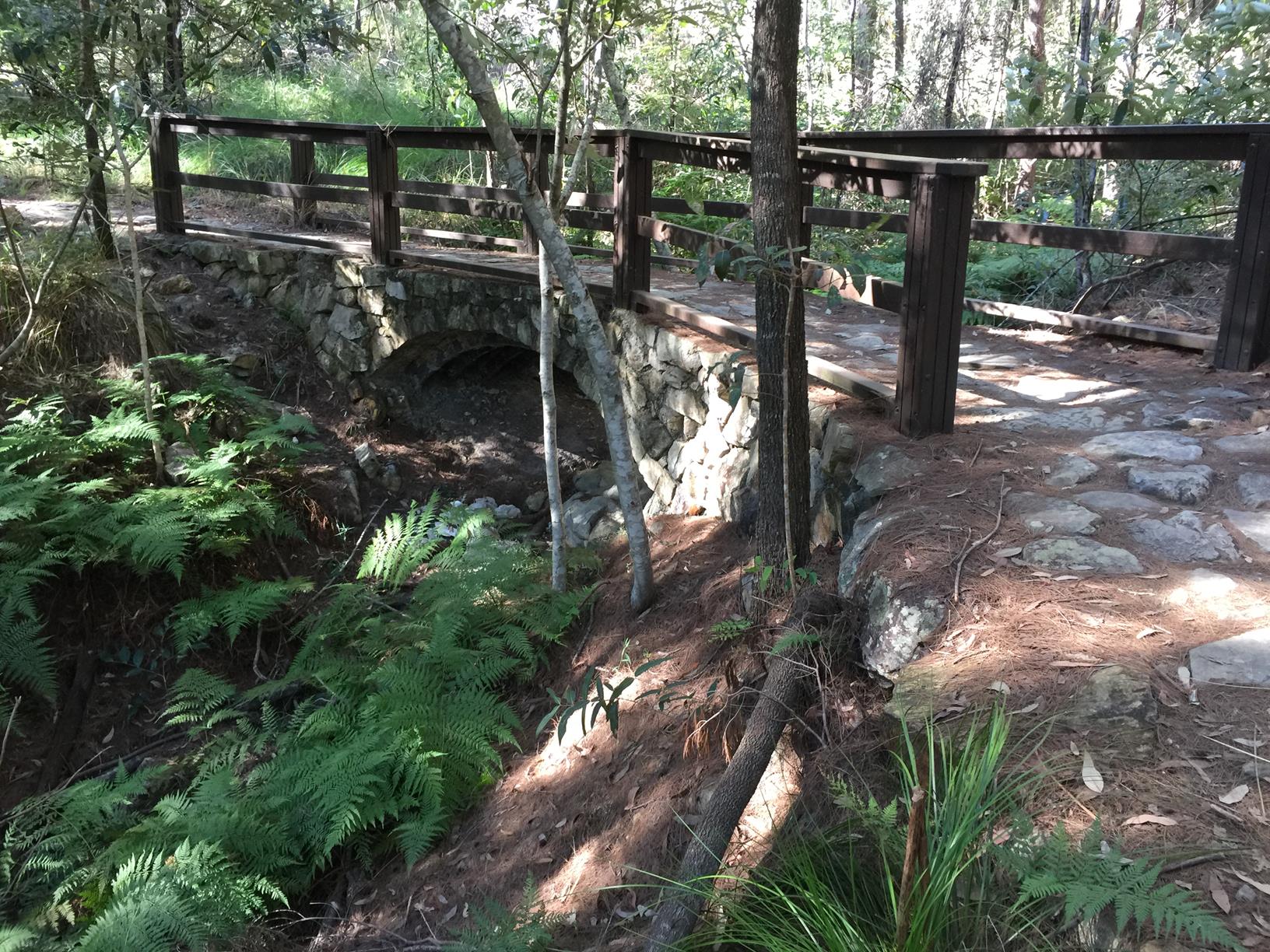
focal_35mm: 29
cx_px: 635
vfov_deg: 48.2
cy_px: 476
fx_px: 1064
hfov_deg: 61.7
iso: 50
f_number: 2.2
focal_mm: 4.15
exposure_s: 1/33
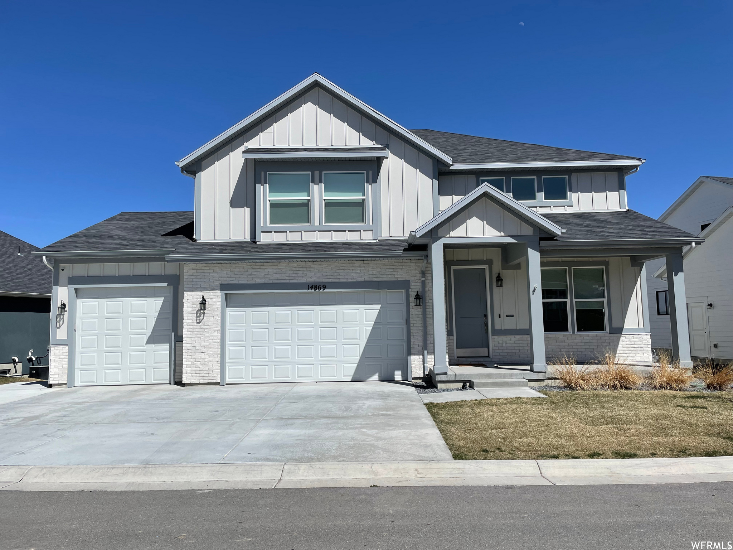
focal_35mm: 26
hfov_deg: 67.3
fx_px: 551
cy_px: 275
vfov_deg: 53.1
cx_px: 366
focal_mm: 4.2
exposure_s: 1/6897
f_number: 1.6
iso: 32
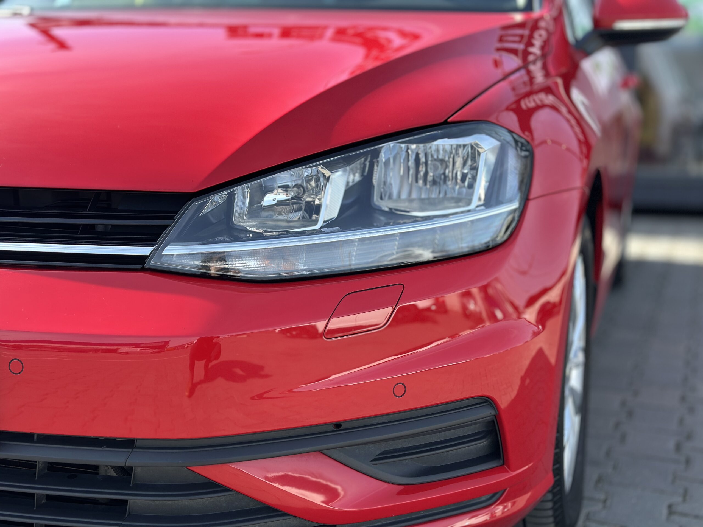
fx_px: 975
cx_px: 352
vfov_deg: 30.3
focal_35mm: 48
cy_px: 264
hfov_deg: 39.7
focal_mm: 6.86
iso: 80
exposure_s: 1/1305
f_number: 1.78
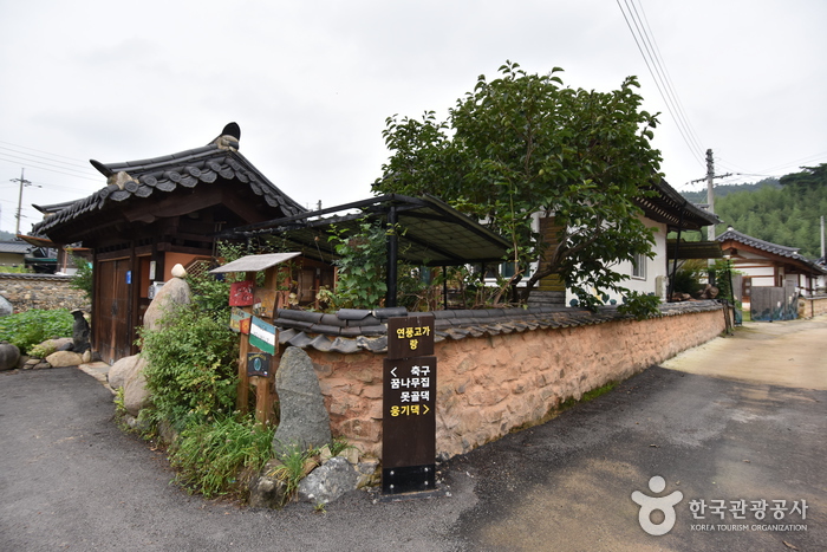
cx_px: 414
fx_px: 391
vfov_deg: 70.5
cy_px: 276
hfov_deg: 93.3
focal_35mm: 17
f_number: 5.6
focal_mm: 17
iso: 400
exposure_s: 1/2000
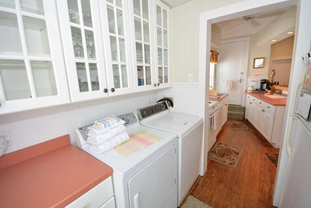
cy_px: 104
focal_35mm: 15
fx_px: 130
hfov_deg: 100.3
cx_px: 156
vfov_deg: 77.4
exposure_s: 1/60
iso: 1000
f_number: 7.1
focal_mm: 10
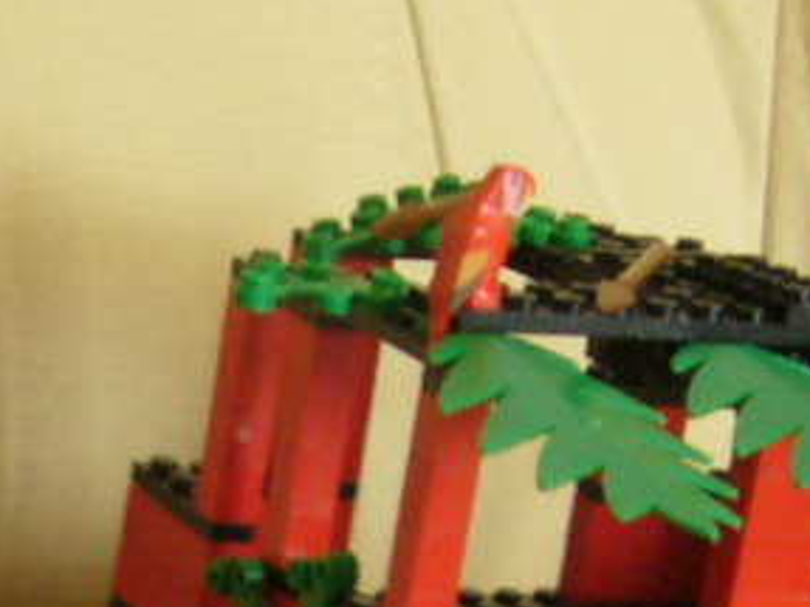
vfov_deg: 9.3
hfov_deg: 12.5
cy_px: 850
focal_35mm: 156
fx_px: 3649
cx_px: 37
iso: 200
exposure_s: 1/3.2
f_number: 2.8
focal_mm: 5.8
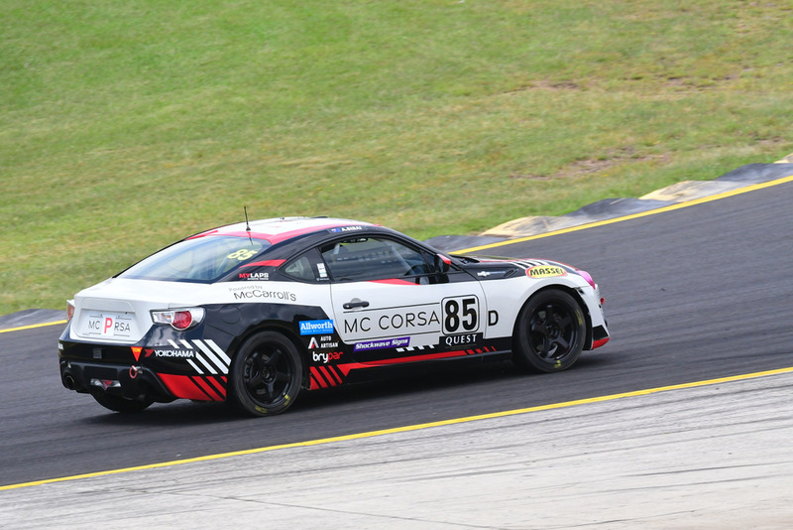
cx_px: 396
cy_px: 265
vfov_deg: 3.0
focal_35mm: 465
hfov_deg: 4.4
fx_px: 10246
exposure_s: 1/640
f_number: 11
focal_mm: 310
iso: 800
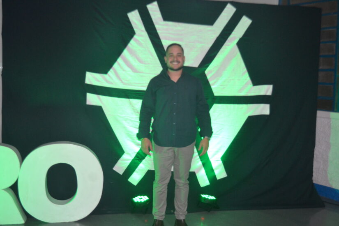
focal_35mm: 39
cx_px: 170
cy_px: 113
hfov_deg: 49.6
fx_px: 367
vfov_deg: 34.2
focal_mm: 26
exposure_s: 1/60
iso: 1250
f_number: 4.2
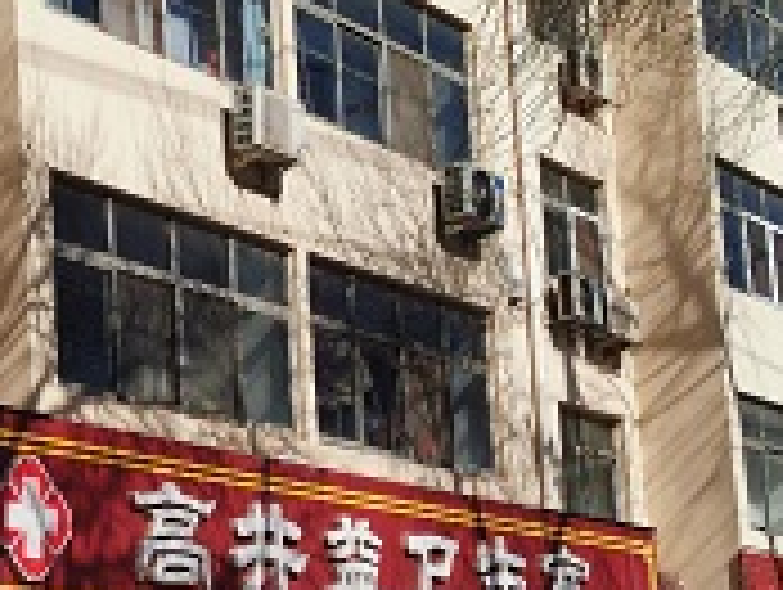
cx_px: 194
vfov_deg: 14.4
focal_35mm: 103
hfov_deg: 18.9
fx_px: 2333
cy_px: 426
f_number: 1.6
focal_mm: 5.56
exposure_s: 1/10000
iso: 50
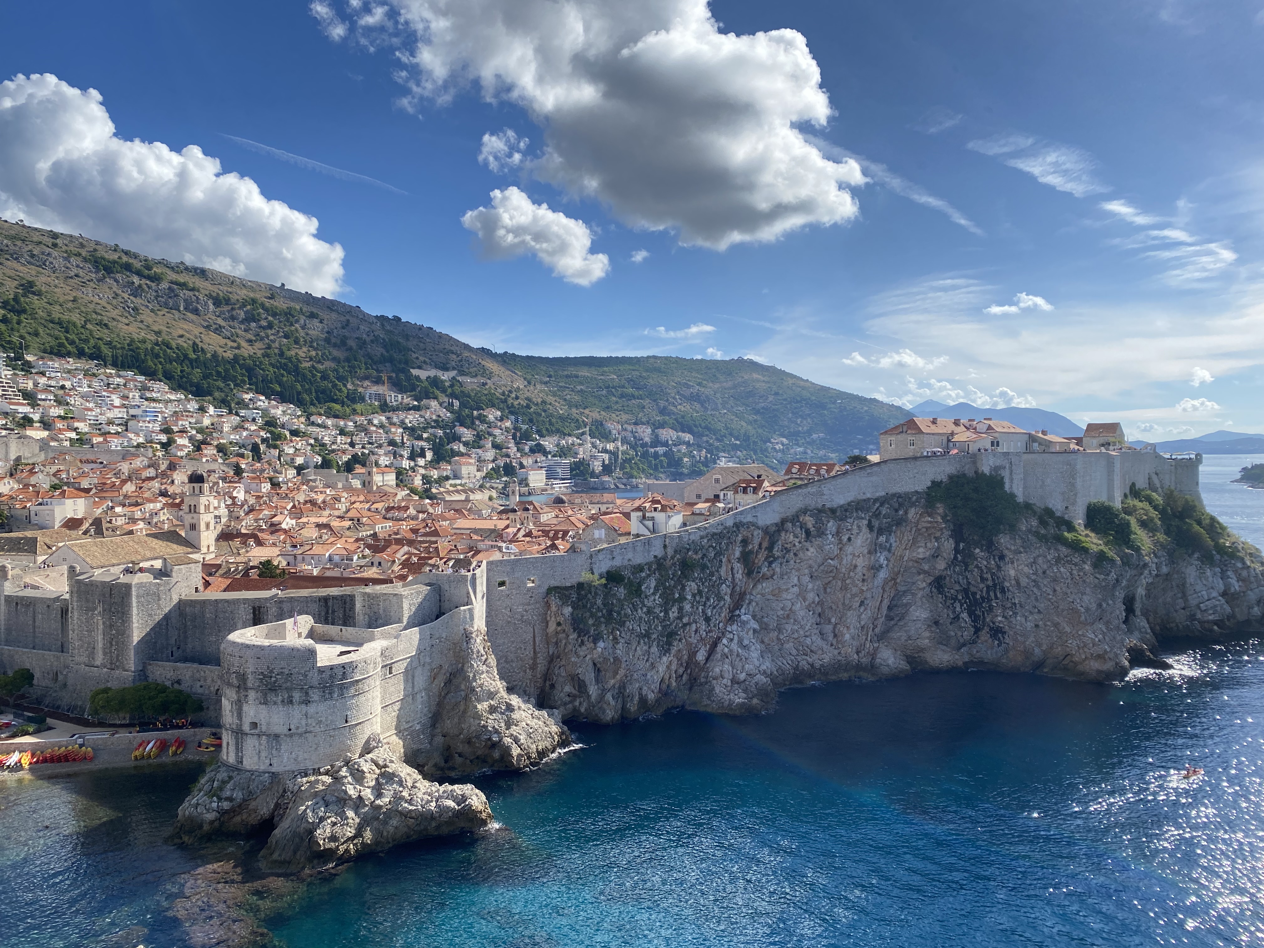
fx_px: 949
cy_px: 474
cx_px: 632
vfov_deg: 53.1
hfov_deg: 67.3
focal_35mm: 26
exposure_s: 1/2028
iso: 32
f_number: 1.8
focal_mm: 4.25
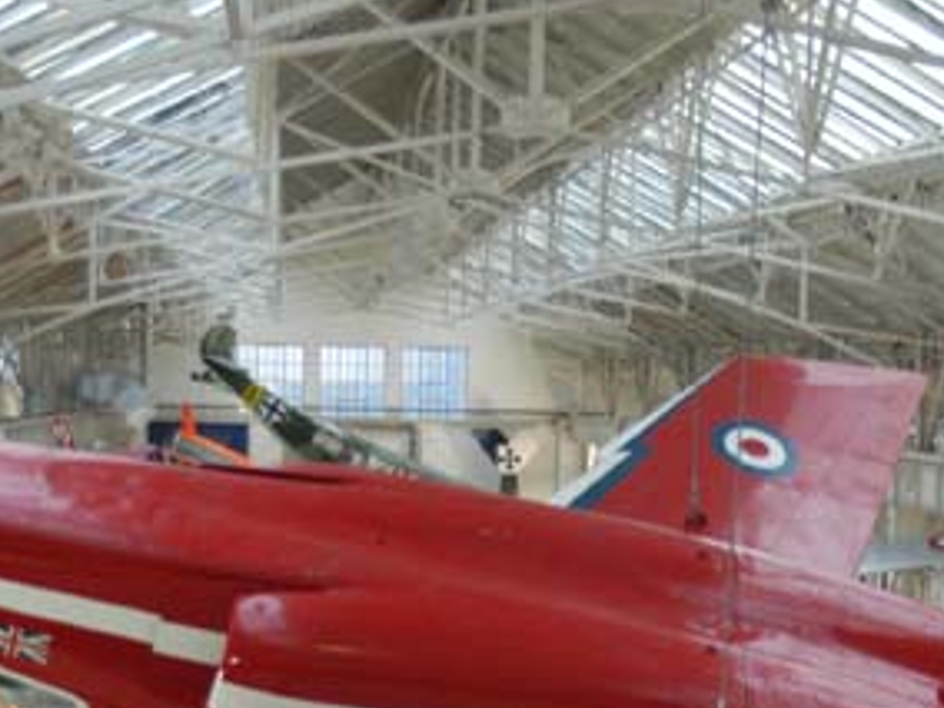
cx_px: 552
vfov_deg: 15.4
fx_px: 2546
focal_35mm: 93
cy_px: 791
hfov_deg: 21.0
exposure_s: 1/15
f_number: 4
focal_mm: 23
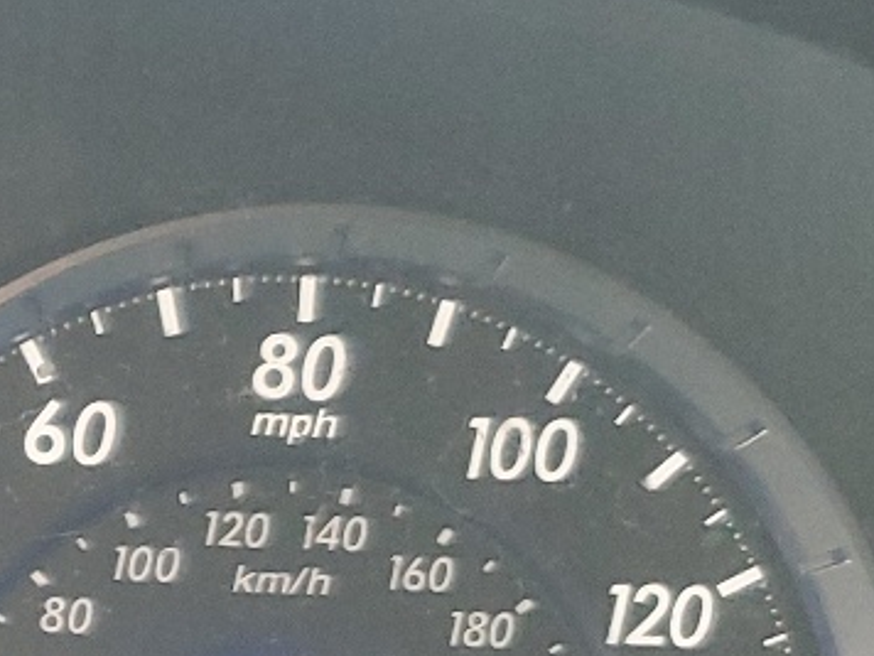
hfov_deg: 14.6
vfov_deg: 12.5
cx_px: -724
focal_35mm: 117
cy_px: 710
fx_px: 2954
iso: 232
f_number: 1.5
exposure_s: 1/60.2
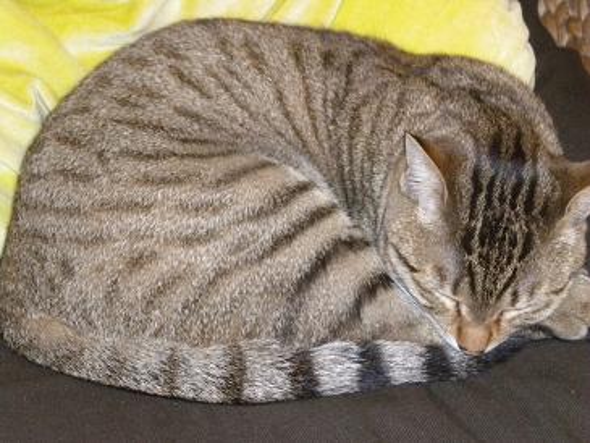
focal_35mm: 105
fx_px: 1790
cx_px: 295
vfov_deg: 14.1
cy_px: 222
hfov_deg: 18.7
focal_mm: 18.9
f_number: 5.9
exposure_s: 1/60
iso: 800
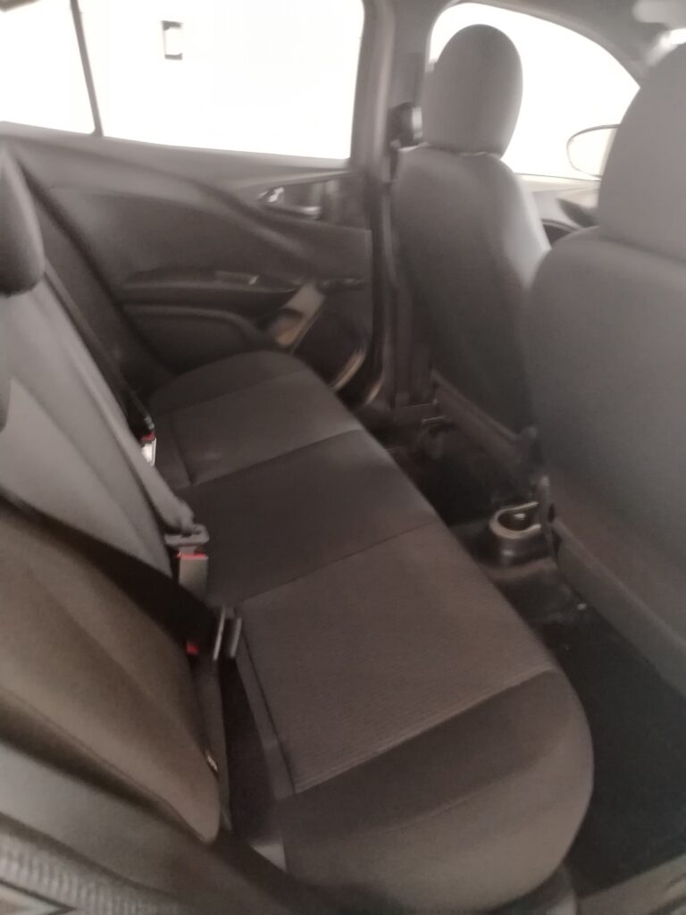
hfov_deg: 56.8
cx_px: 343
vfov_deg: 71.6
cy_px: 458
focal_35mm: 24
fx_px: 634
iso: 2628
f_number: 1.75
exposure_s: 1/16.7
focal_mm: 5.25
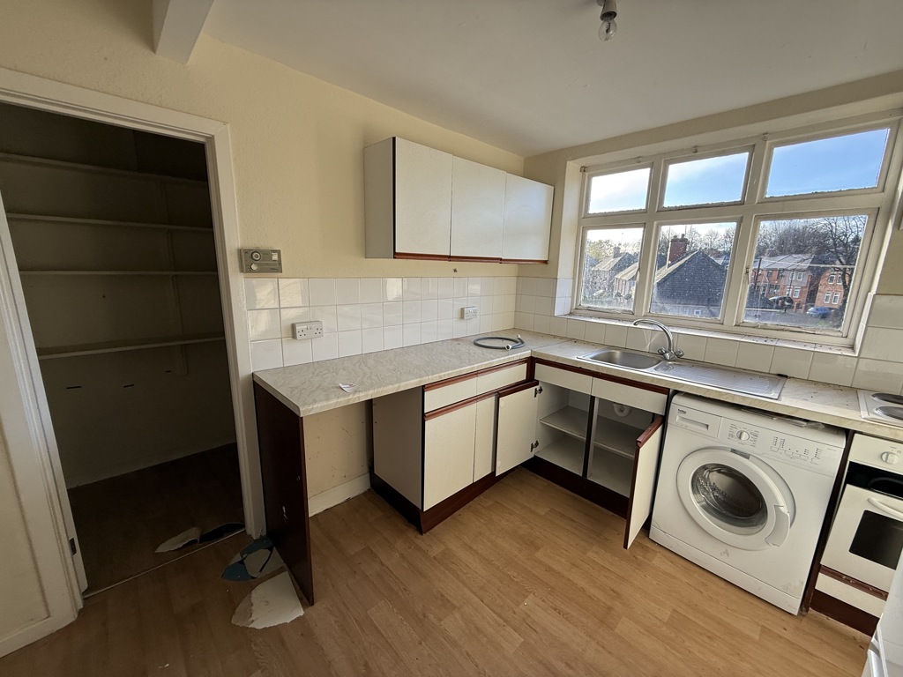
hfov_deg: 102.1
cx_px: 452
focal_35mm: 14
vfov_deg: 85.7
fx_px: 365
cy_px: 338
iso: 50
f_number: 2.2
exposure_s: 1/151
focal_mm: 2.22
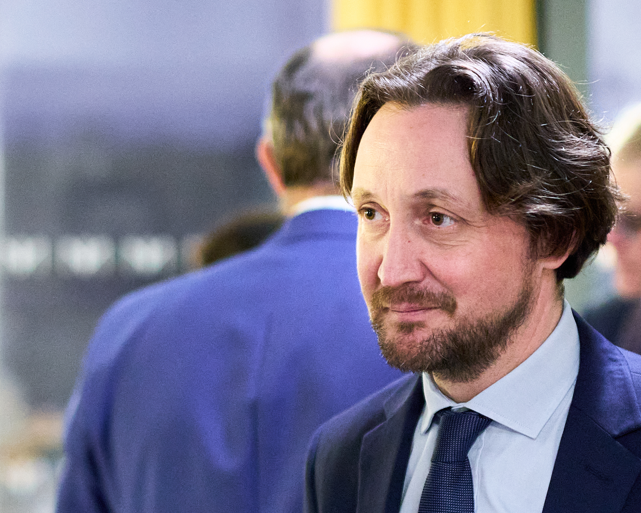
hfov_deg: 12.0
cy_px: 390
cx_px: 116
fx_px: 3035
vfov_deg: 9.6
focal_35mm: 160
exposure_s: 1/80
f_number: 1.4
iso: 2000
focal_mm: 50
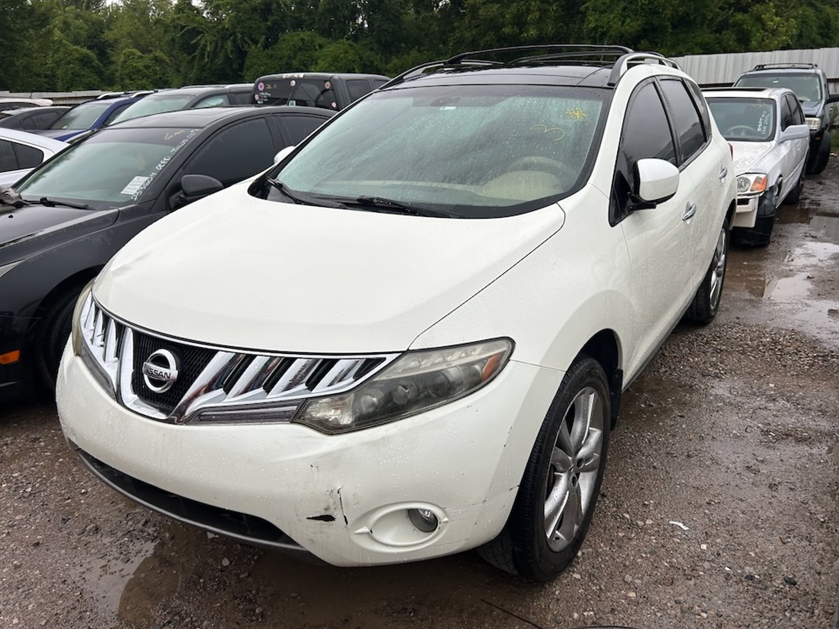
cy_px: 316
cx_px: 434
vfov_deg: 51.4
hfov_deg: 65.3
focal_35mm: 27
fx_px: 654
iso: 50
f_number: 1.5
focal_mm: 5.7
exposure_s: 1/1038
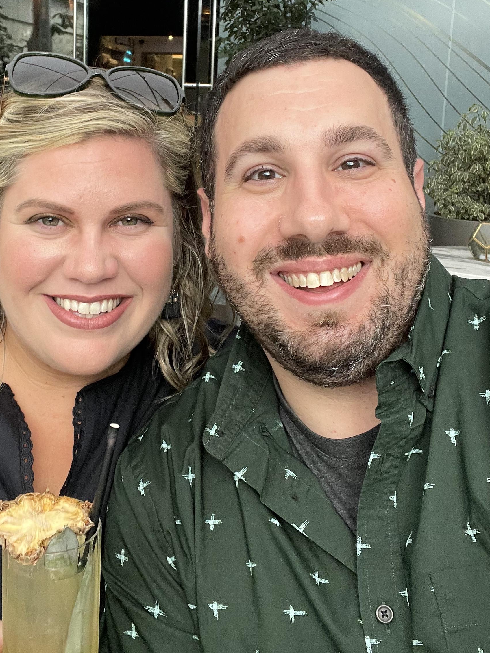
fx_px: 774
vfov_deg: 45.3
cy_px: 240
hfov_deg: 34.9
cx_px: 177
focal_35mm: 41
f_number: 2.2
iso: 100
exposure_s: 1/94
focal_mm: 2.71
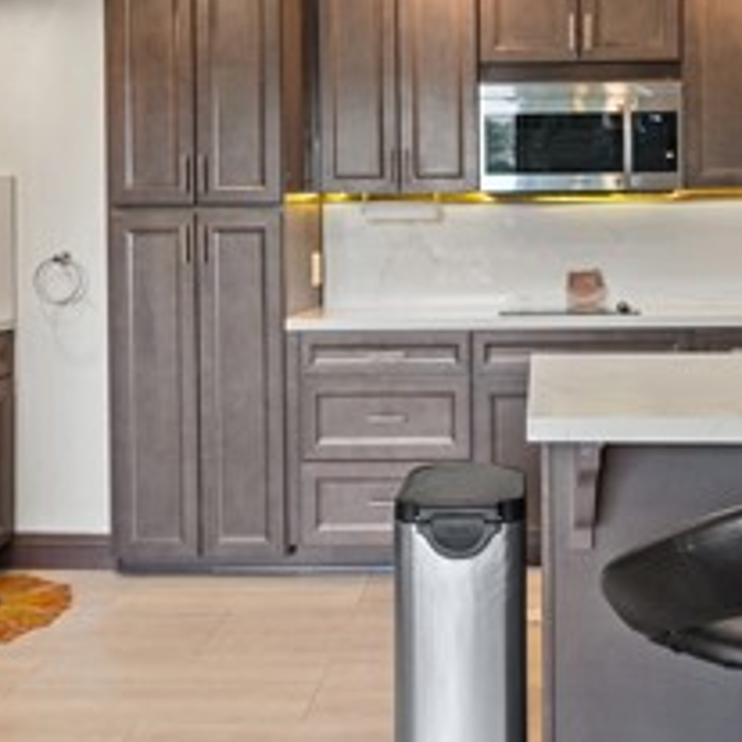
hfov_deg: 39.3
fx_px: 1019
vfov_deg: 39.9
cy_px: 306
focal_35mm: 42
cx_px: 523
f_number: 7.1
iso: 500
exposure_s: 1/20
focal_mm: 16
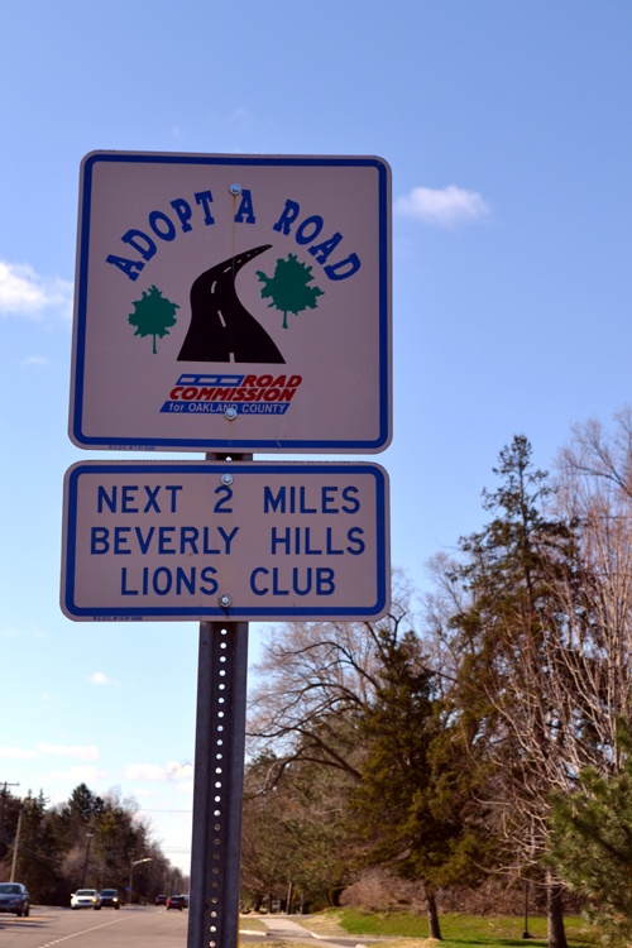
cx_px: 316
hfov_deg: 20.2
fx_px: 1777
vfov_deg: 29.9
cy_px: 474
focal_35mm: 68
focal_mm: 45
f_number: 7.1
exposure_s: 1/200
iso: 100
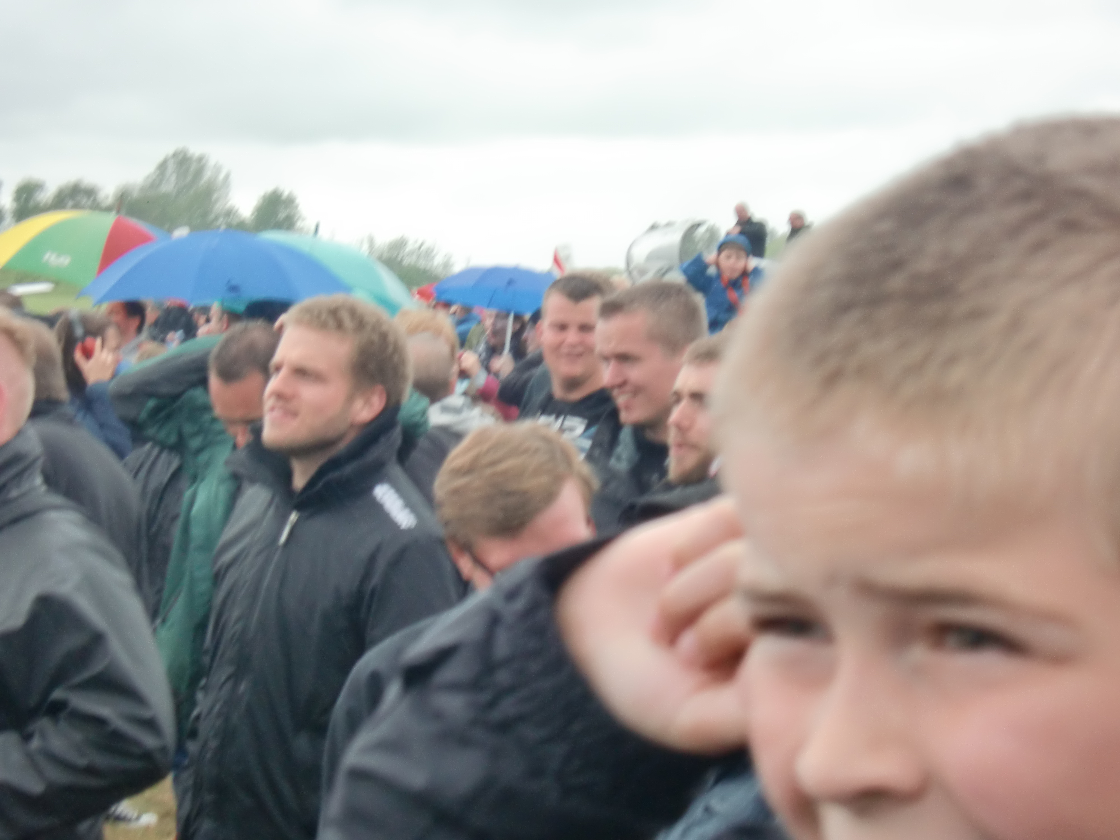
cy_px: 420
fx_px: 2847
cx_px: 560
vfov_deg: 16.8
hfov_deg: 22.3
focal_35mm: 88
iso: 80
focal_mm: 15.81
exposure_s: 1/80
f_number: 5.4
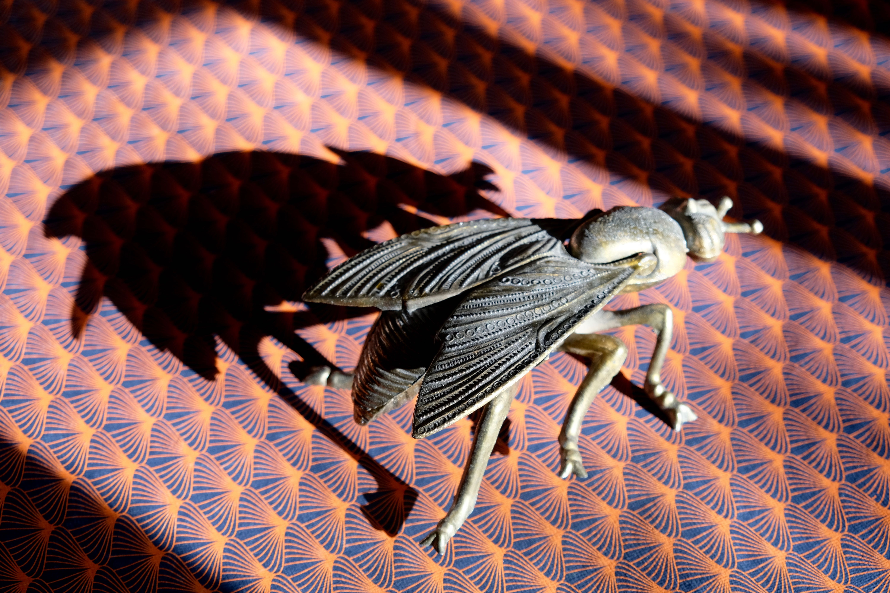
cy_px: 296
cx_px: 445
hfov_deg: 35.6
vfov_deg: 24.2
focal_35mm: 56
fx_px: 1384
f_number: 4.5
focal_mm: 37.4
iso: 400
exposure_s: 1/140
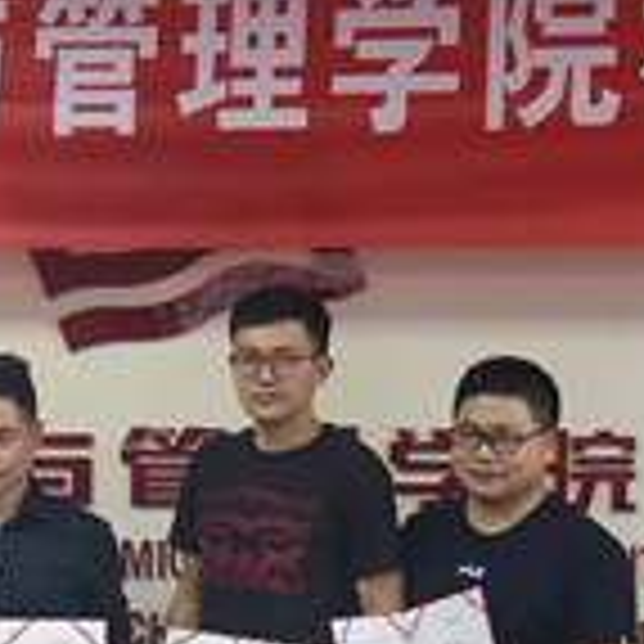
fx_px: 3157
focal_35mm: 150
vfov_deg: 11.6
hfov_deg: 11.6
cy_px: 558
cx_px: 41
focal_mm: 42
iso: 1250
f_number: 4.2
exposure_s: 1/100
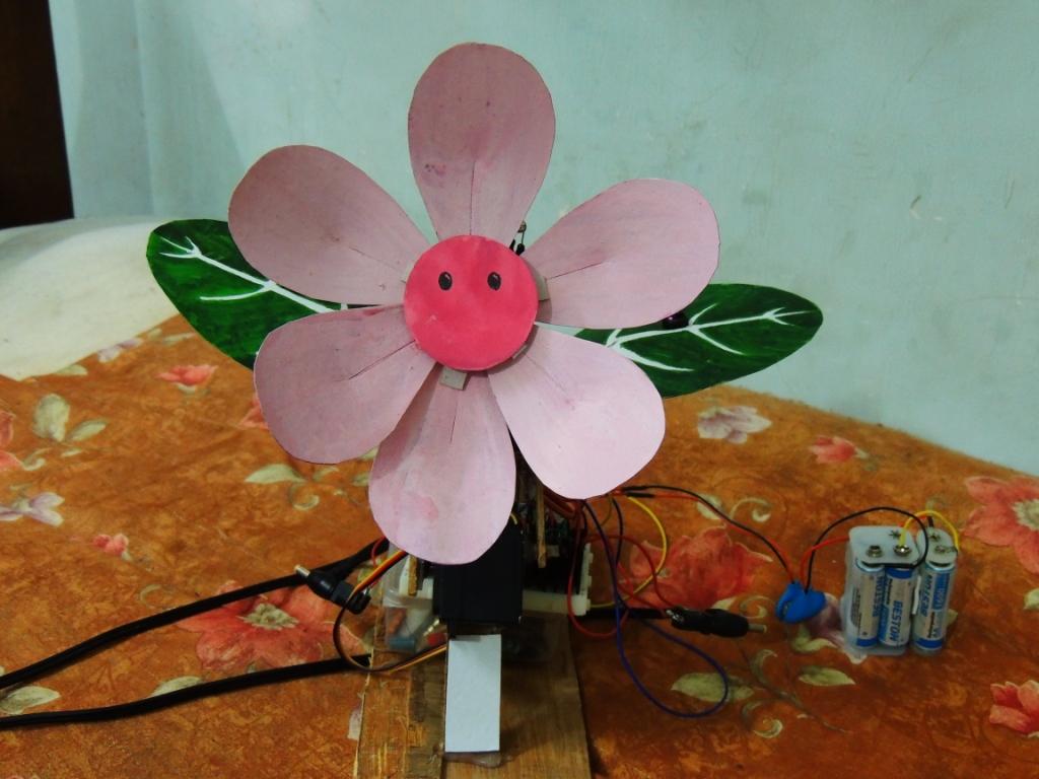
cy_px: 390
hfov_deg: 46.8
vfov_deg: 36.0
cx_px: 520
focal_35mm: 40
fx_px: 1201
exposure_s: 1/13
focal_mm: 7.1
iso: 400
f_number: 3.3
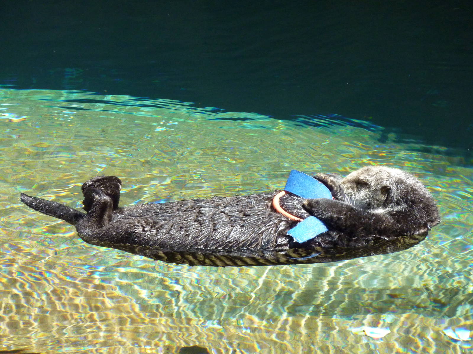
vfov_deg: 7.6
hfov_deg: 10.1
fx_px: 2678
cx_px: 236
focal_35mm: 196
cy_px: 177
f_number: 4.5
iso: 320
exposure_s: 1/500
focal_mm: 32.1
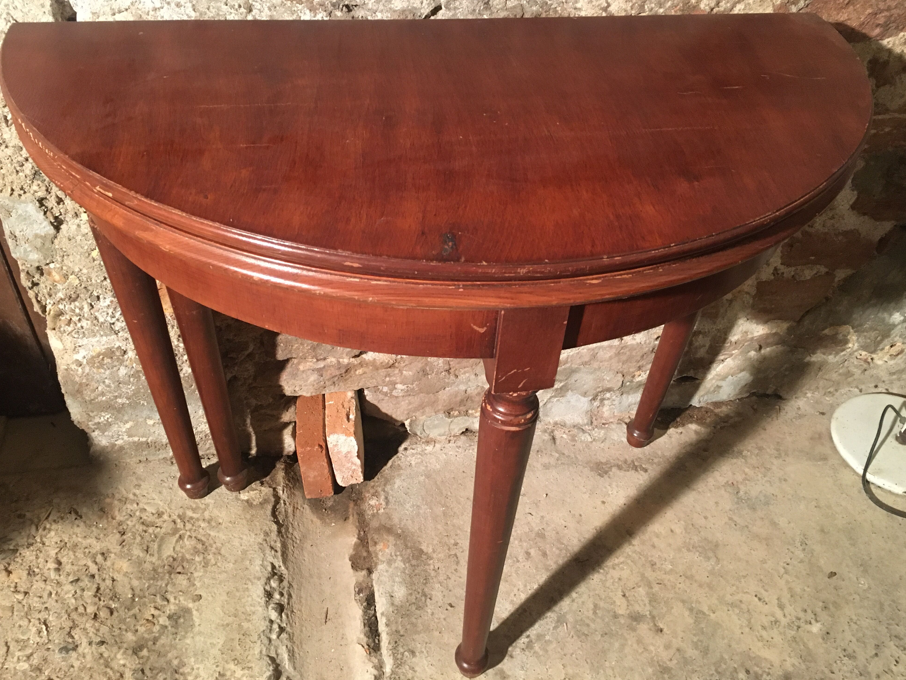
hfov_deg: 60.0
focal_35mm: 30
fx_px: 785
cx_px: 466
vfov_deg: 46.8
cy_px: 338
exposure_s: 1/17
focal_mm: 4.15
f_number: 2.2
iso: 250
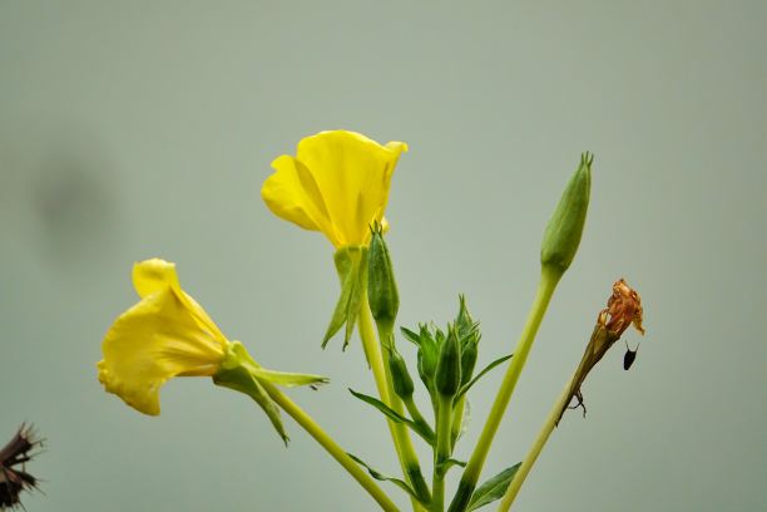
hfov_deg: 3.4
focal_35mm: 600
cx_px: 384
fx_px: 12782
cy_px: 256
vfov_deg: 2.3
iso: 640
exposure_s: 1/250
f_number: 4
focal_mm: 220
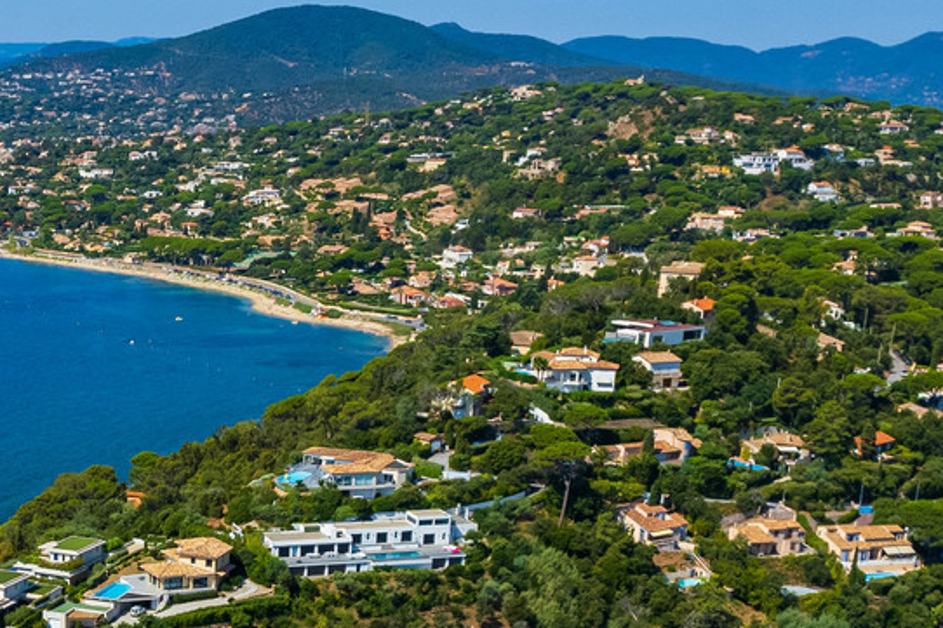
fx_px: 1702
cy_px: 821
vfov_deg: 19.3
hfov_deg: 29.6
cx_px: 80
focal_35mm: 65
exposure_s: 1/3200
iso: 100
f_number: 2.8
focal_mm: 8.4
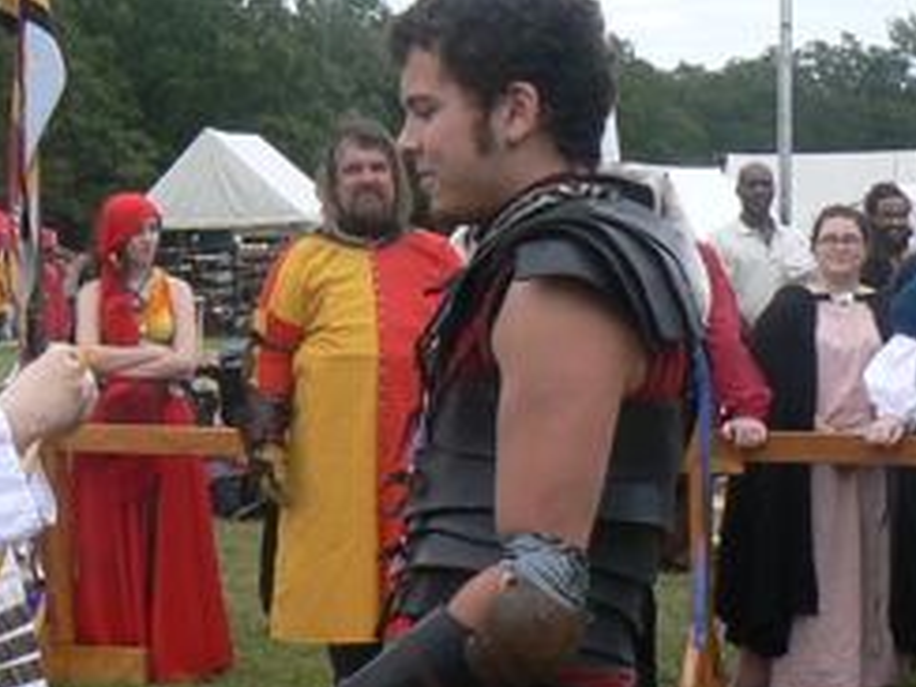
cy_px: 518
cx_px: 79
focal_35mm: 118
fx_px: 3122
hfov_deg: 16.5
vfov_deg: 12.5
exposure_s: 1/160
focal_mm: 6
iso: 80
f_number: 5.6
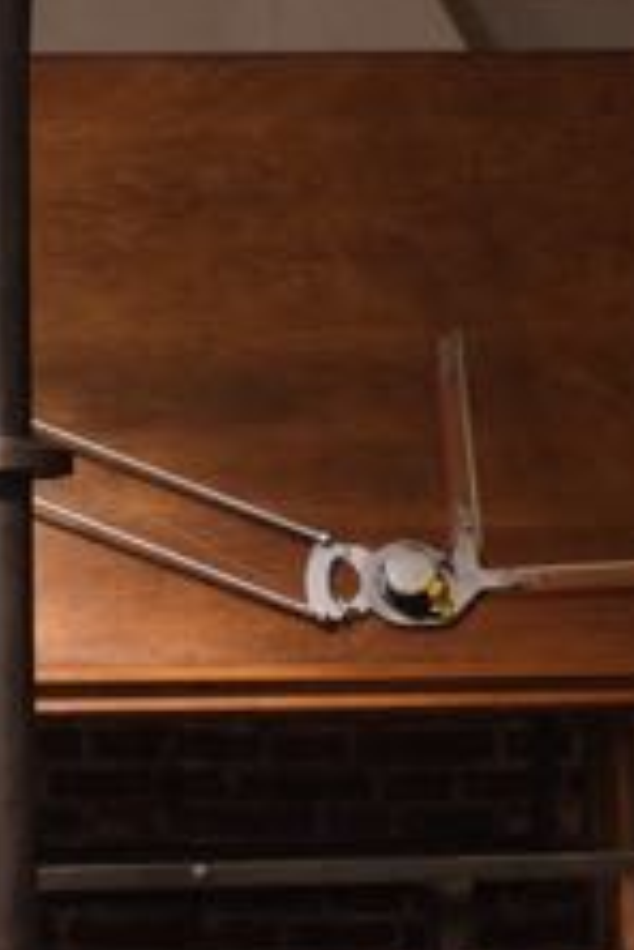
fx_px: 3777
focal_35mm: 143
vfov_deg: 14.3
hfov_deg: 9.6
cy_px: 578
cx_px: 321
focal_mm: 35
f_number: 4
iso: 2500
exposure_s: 1/125
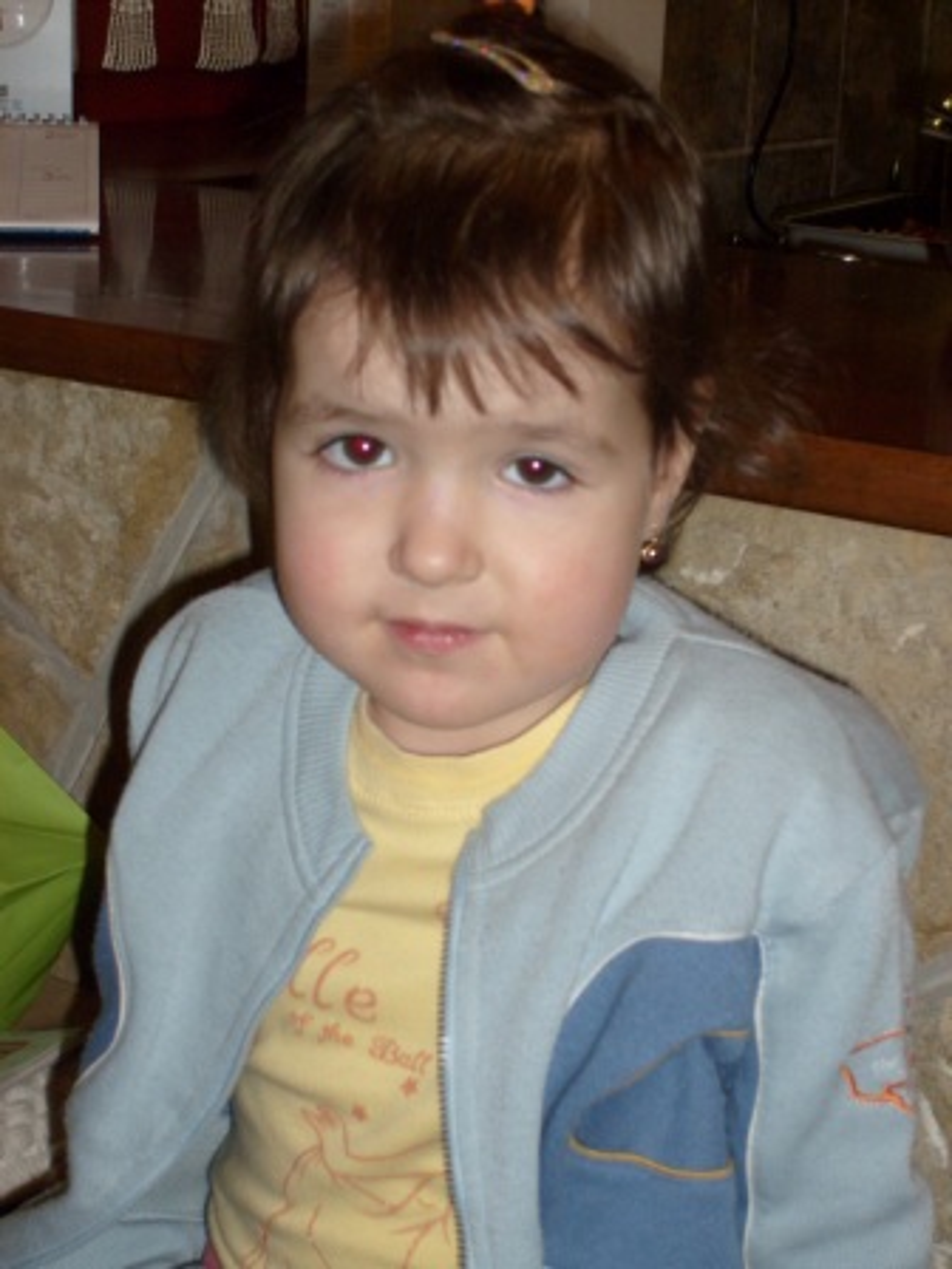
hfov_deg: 20.4
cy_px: 634
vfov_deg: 27.0
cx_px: 476
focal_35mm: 72
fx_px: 2640
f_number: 3.9
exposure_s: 1/60
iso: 100
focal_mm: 12
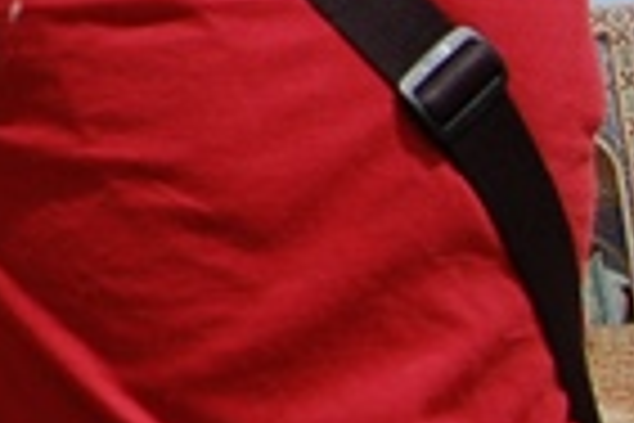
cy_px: -306
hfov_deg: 11.2
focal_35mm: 155
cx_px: -877
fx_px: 2730
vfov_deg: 8.6
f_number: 10
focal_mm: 18
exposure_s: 1/400
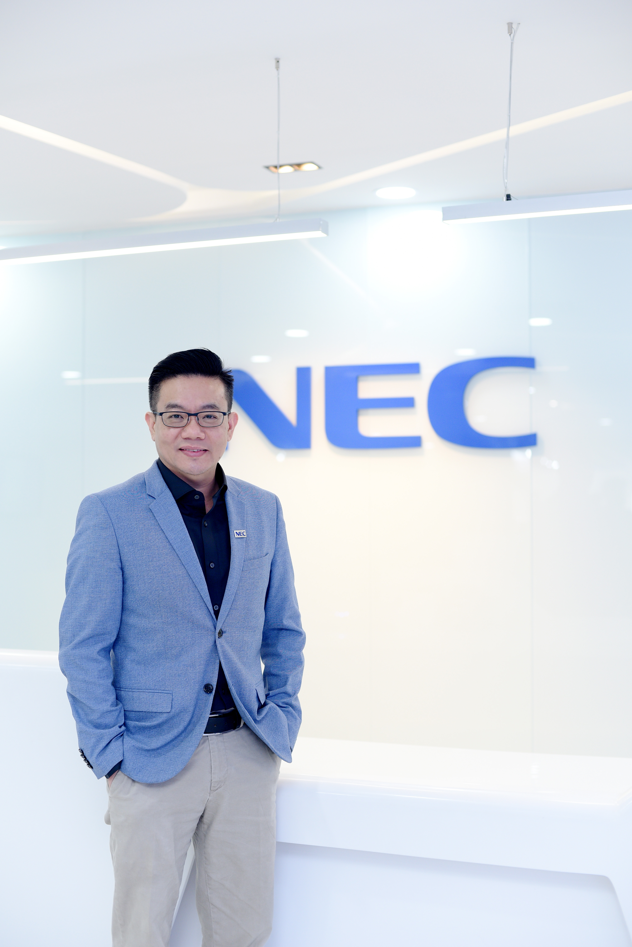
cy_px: 474
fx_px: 1315
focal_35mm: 50
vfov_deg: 39.6
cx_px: 316
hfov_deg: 27.0
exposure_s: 1/125
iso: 640
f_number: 3.2
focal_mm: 50
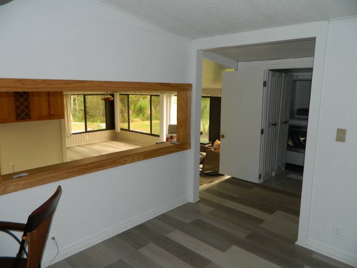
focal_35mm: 25
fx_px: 258
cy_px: 134
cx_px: 178
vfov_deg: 54.9
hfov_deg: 69.4
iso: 200
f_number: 3.1
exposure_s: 1/30
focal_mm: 4.5
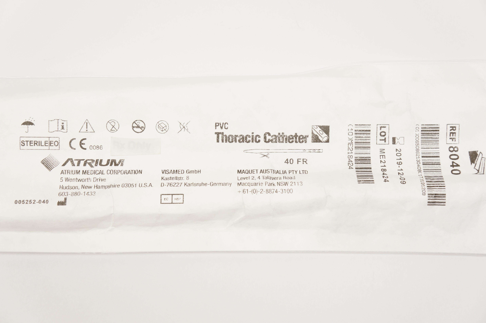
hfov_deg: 38.9
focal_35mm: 51
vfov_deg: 26.4
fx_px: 688
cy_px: 162
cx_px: 243
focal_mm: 34
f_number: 5.6
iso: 400
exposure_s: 1/80
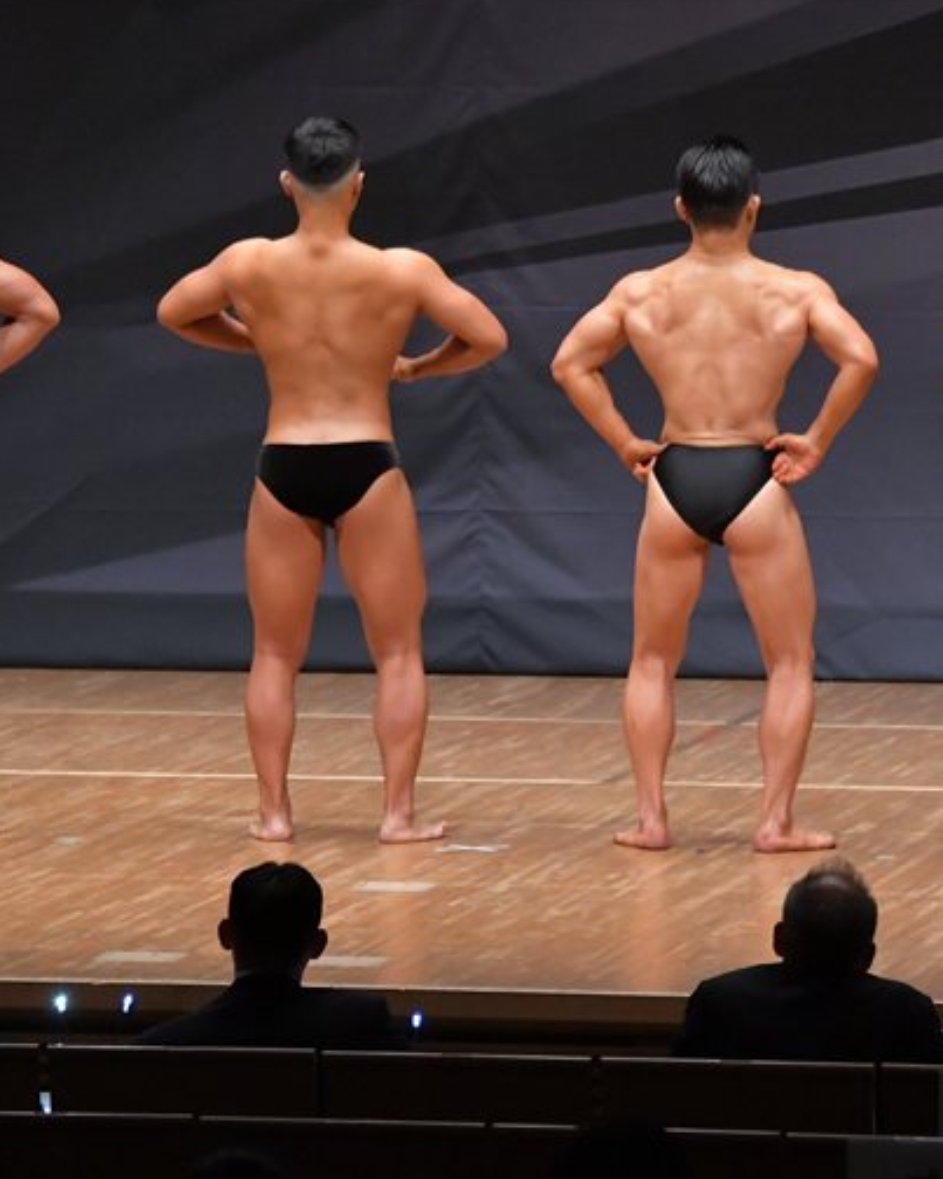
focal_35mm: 270
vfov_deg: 7.2
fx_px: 9422
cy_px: 590
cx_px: 488
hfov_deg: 5.7
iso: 6400
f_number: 5.6
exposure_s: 1/400
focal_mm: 125
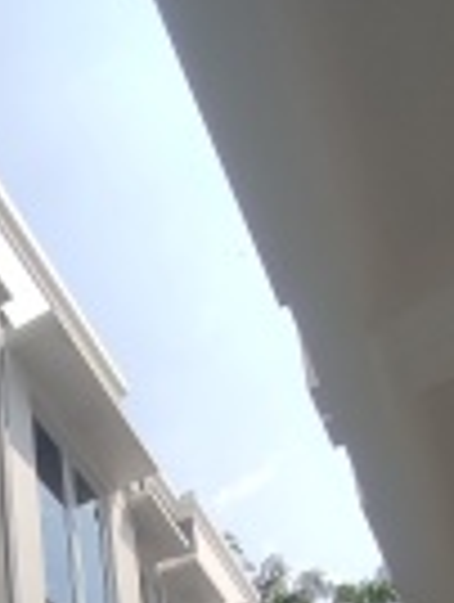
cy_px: 868
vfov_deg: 26.7
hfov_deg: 23.8
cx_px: -117
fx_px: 959
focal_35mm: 55
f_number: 2.2
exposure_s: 1/1624
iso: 50
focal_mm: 1.65
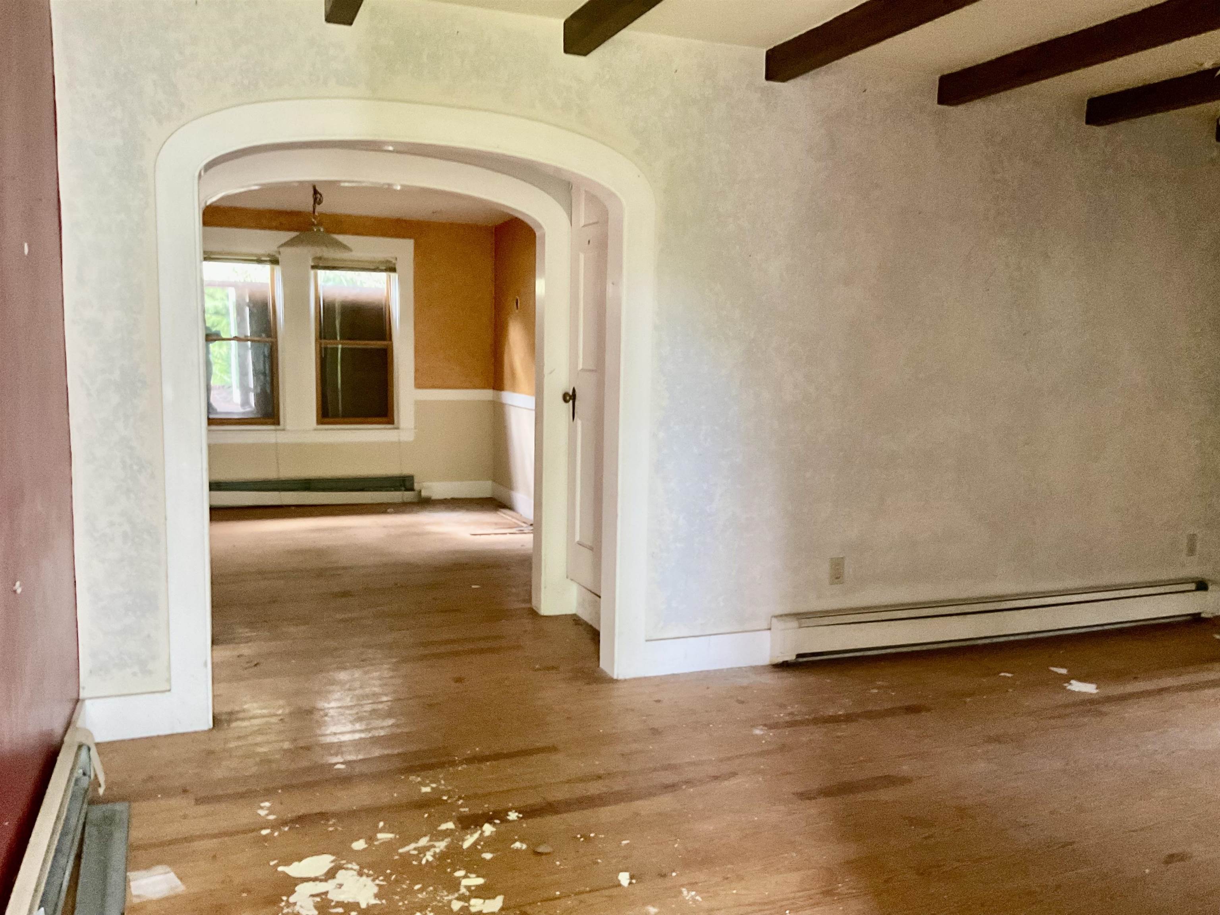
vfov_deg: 48.2
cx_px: 610
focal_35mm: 29
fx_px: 1022
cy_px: 458
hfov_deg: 61.7
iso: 400
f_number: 1.8
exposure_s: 1/30
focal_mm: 3
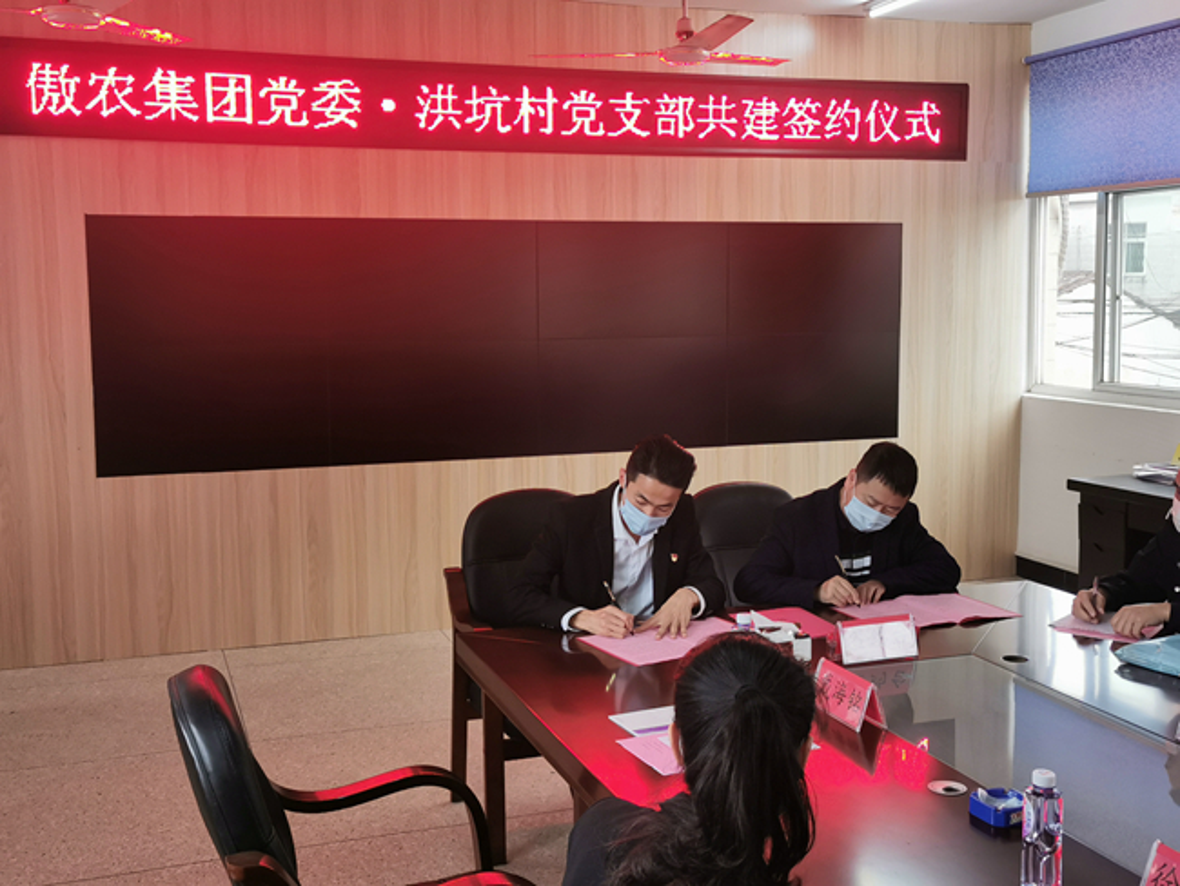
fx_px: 1364
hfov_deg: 46.8
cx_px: 590
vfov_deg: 36.0
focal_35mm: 40
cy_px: 443
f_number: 1.6
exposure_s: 1/100
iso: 100
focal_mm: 5.56
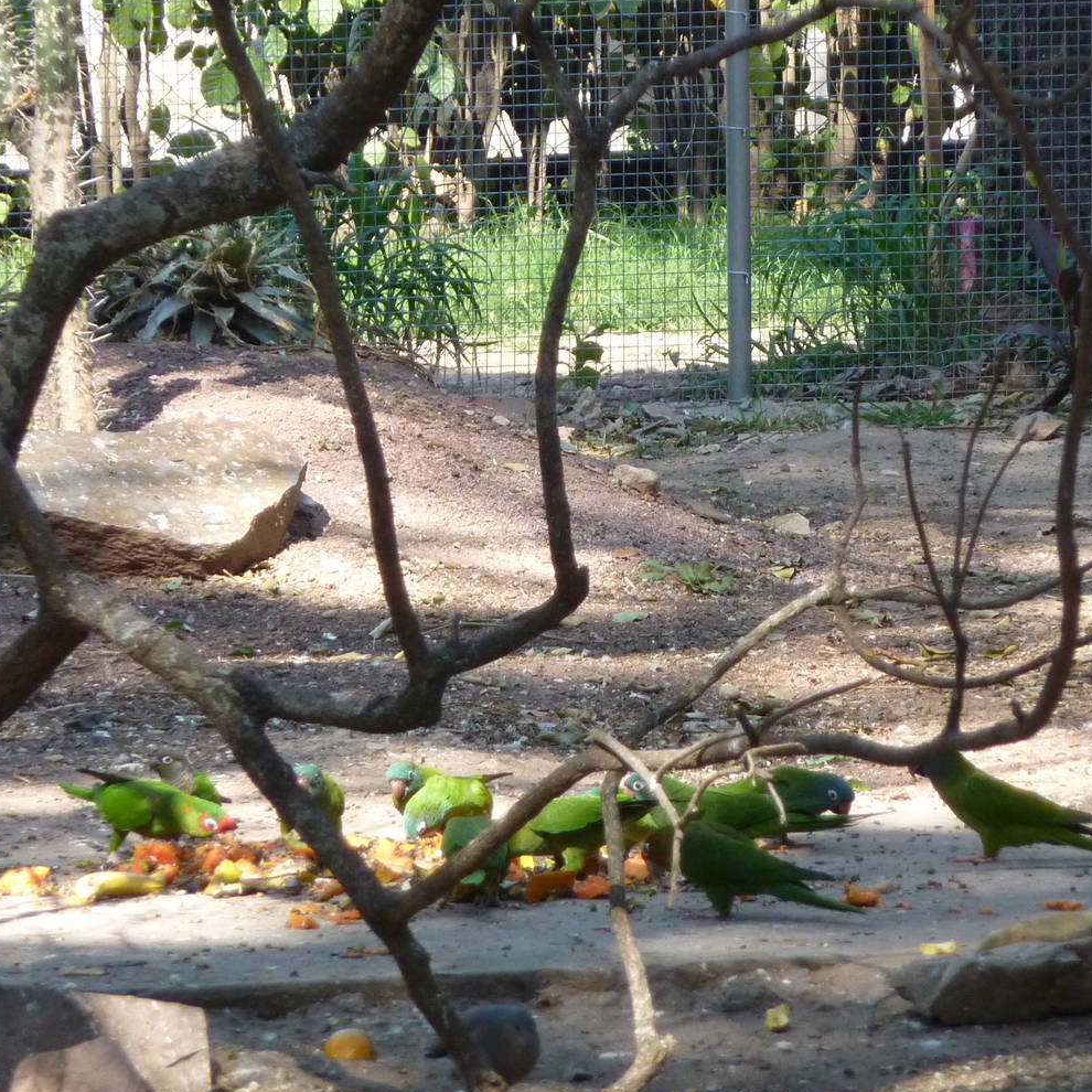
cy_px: 443
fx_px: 14169
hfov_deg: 4.4
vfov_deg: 4.4
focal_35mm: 397
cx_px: 639
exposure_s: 1/250
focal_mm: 45.7
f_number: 4.8
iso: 250
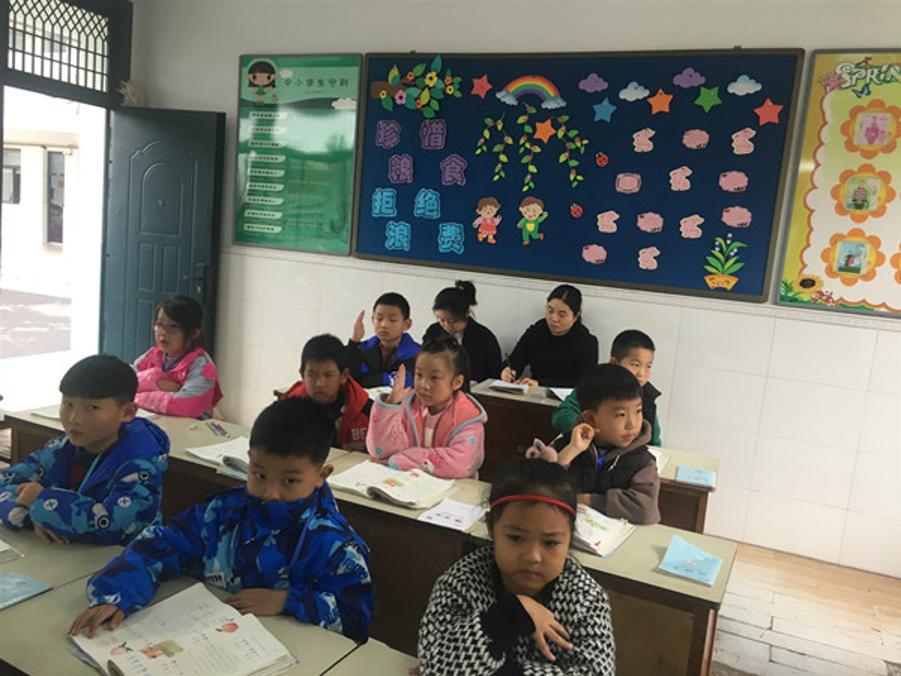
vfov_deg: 48.2
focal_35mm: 29
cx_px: 450
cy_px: 338
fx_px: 755
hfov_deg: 61.7
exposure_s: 1/33
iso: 64
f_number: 2.2
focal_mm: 4.15
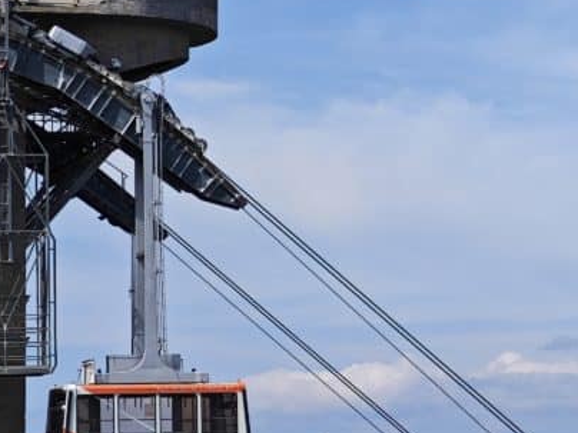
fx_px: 3173
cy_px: 144
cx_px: 398
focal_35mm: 190
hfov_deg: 10.4
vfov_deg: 7.8
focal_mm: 12.28
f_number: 1.8
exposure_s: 1/2764
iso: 50
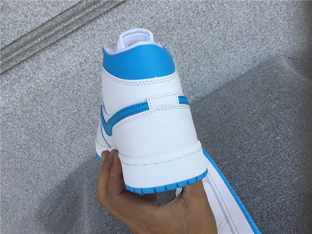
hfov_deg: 58.4
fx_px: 279
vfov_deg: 45.4
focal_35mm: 31
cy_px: 117
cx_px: 156
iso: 25
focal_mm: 3.3
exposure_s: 1/727
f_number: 2.4
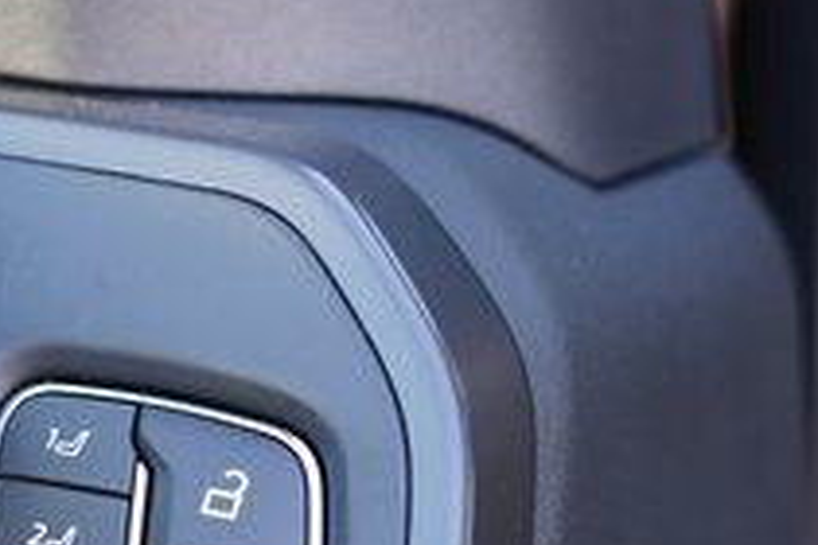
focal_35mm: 168
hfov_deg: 12.1
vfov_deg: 8.1
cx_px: -23
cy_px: 683
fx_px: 3817
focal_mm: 55
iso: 640
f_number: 4
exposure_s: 1/160
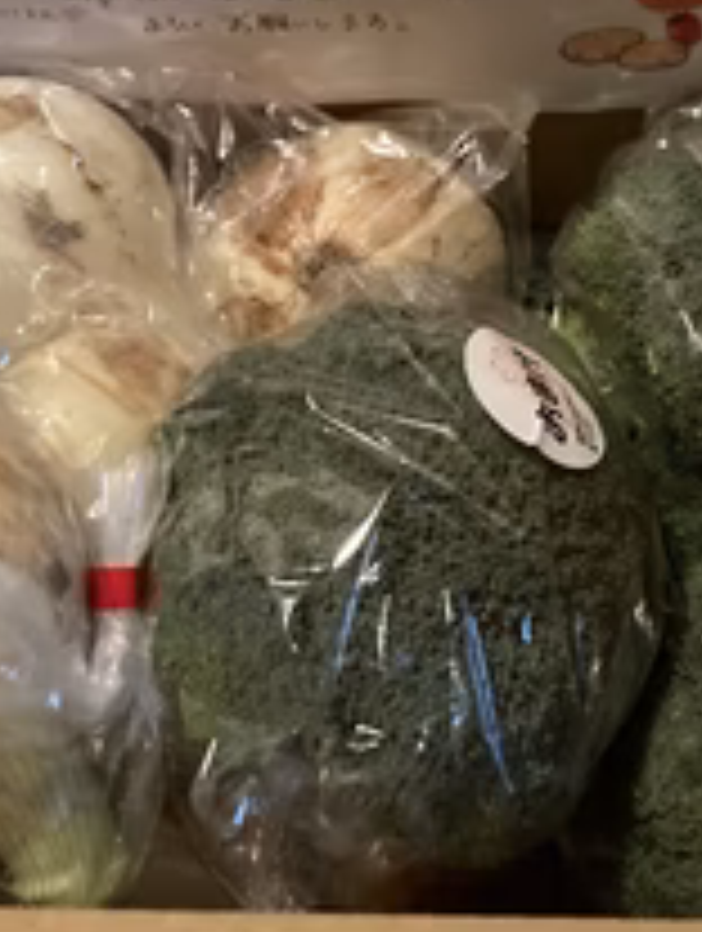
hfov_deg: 27.1
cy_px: 257
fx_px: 1456
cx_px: 423
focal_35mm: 54
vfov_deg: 34.9
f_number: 1.8
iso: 640
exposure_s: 1/25
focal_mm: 3.99
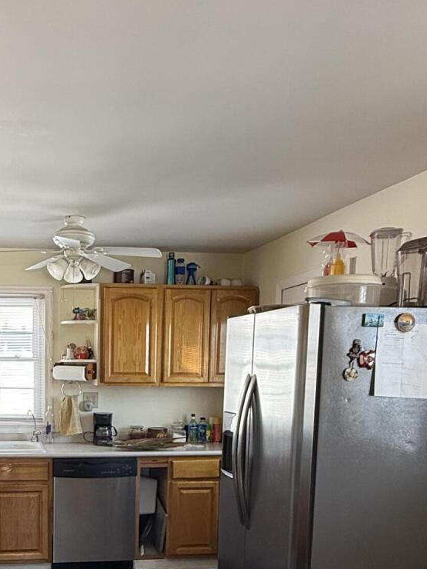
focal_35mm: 38
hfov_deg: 36.1
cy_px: 432
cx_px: 70
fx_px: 625
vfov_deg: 47.0
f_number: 2.2
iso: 125
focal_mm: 2.22
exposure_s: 1/99
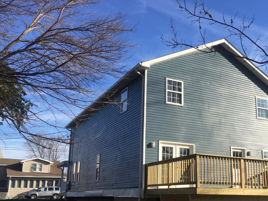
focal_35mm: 40
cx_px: 170
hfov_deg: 46.3
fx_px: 310
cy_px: 124
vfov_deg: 35.8
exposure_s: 1/1522
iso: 32
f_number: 2.2
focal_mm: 4.15
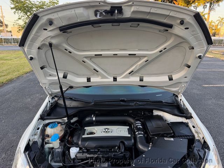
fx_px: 155
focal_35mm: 24
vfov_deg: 56.8
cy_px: 84
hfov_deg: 71.6
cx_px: 112
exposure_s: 1/257
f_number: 1.78
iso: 200
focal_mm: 6.76
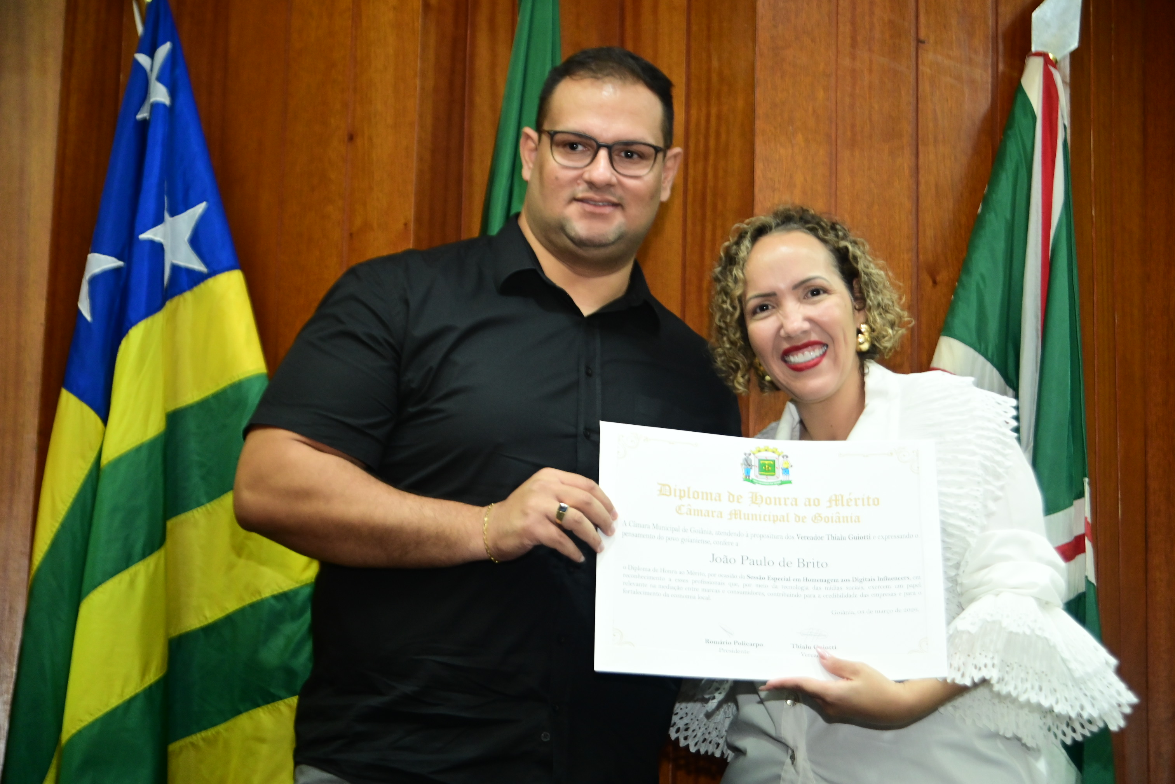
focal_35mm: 70
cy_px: 392
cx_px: 588
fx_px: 2285
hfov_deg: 28.8
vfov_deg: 19.5
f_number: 4.5
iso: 3200
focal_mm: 70
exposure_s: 1/125
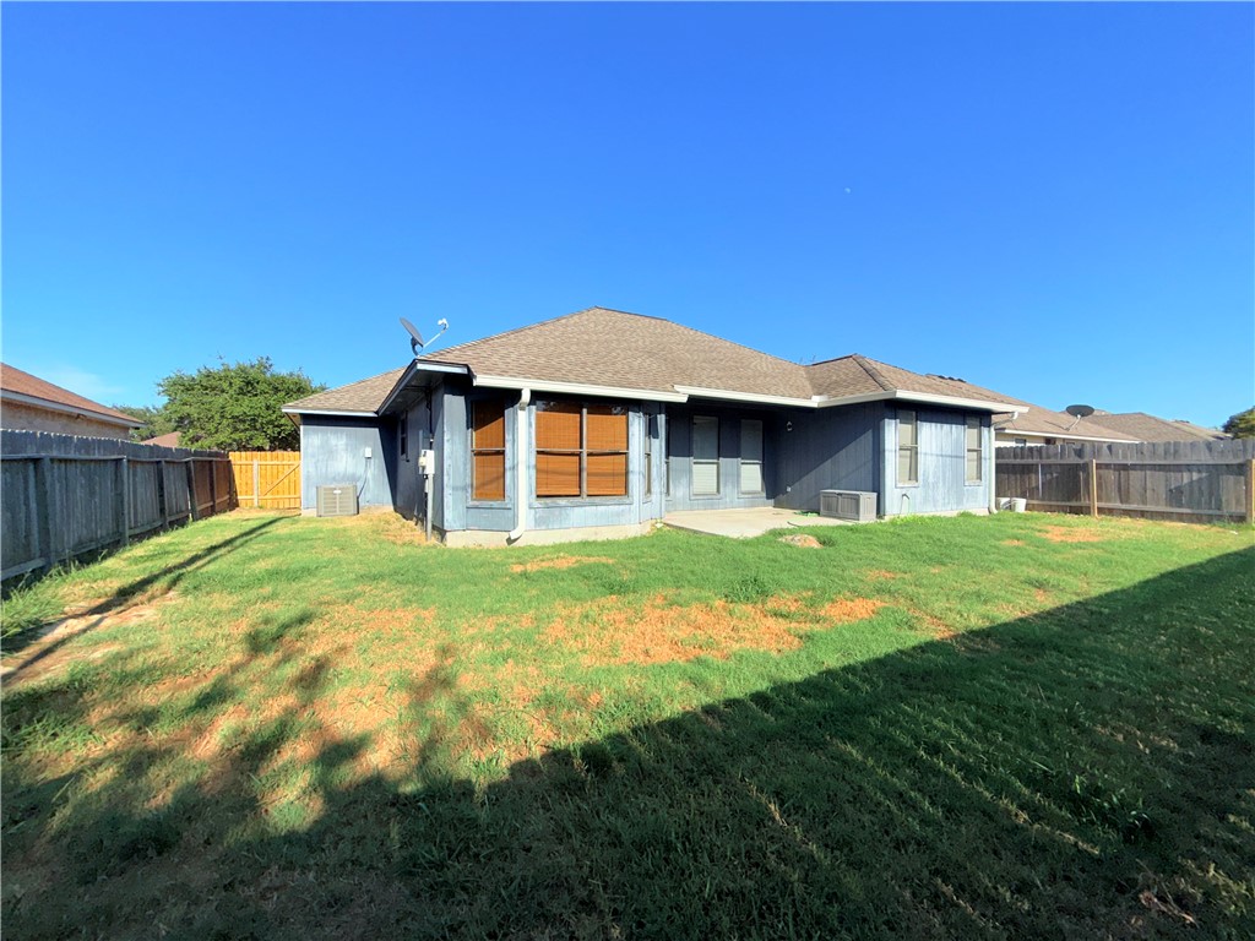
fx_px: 508
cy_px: 470
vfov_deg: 85.7
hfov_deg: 102.1
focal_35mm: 14
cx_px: 628
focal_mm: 2.22
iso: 16
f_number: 2.2
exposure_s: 1/1211
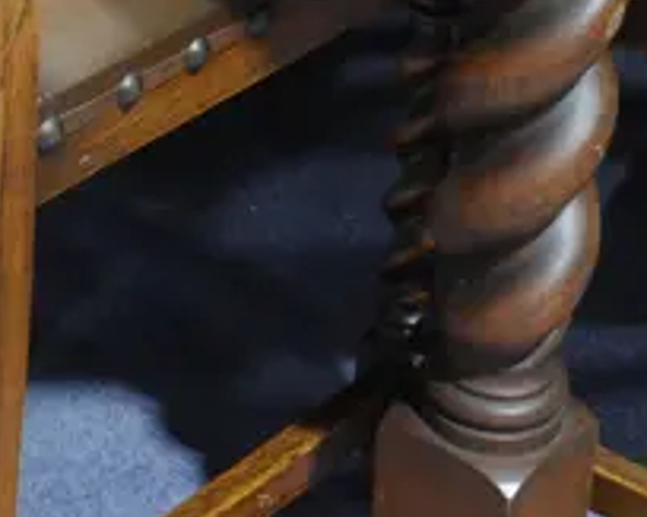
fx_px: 3005
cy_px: -265
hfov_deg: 12.3
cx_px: 257
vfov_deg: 9.5
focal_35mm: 157
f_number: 3.6
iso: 1000
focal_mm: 16
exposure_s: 1/60
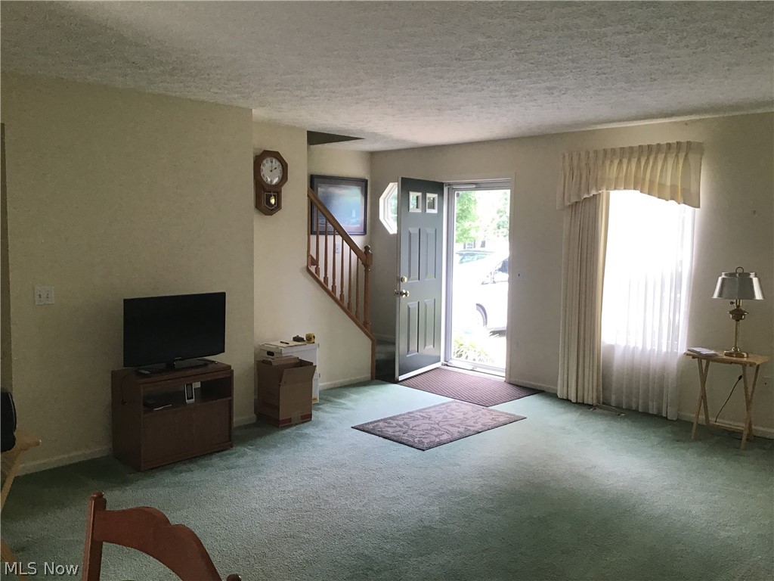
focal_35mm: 31
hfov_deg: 58.4
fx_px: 693
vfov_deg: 45.4
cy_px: 290
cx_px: 387
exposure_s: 1/30
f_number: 2.4
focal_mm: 3.3
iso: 32
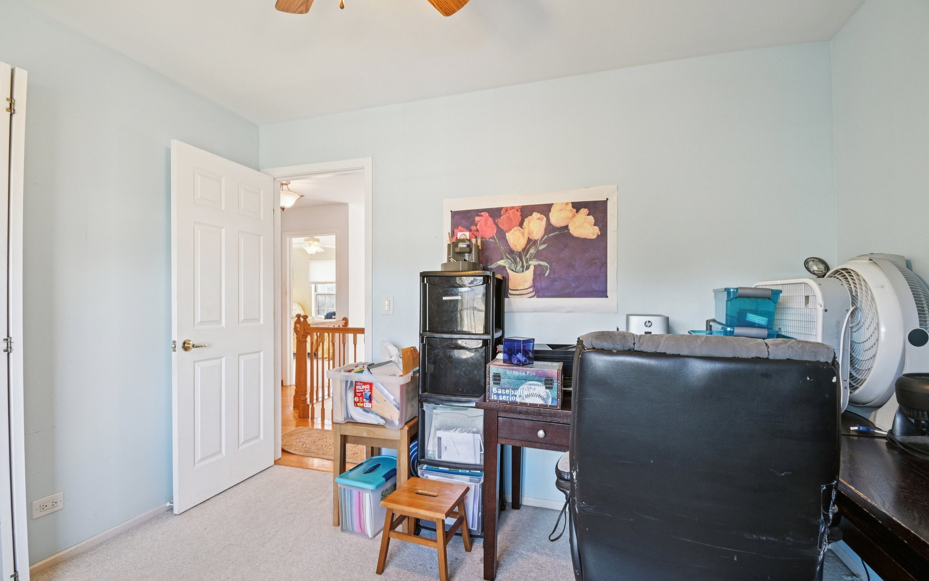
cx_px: 447
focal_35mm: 16
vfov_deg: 71.2
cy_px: 310
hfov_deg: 97.8
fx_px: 405
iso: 400
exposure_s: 1/13
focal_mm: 10
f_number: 8
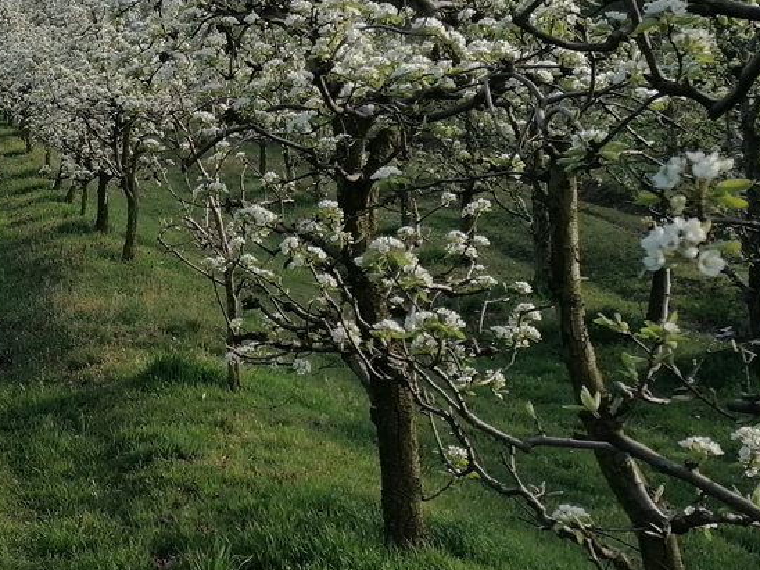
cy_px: 148
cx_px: -108
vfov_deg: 20.6
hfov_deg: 25.1
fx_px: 1559
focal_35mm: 71
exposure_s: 1/662
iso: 50
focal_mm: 4.75
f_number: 1.8
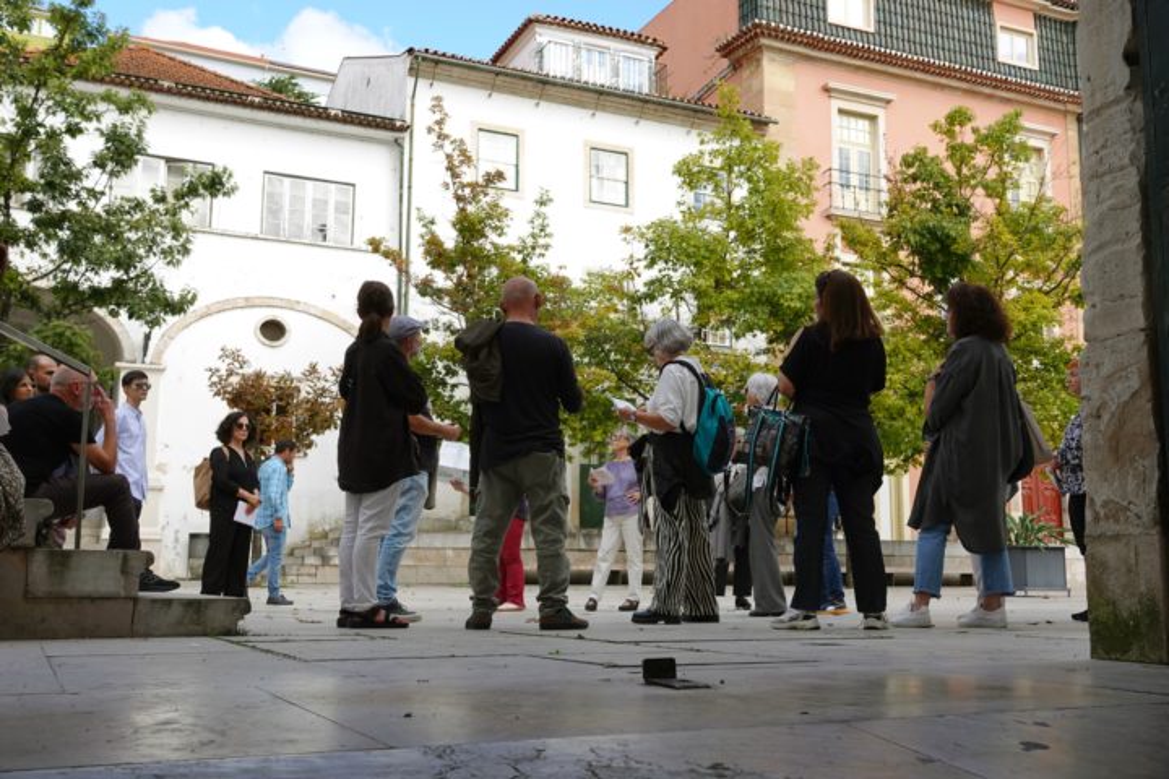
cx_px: 584
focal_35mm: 35
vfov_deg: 37.9
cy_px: 390
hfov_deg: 54.4
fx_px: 1136
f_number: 4
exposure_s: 1/250
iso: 100
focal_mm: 12.96
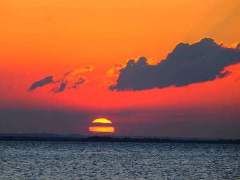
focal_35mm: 376
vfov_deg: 4.0
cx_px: 114
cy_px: 90
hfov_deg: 5.3
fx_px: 2606
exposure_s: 1/320
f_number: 6.7
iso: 400
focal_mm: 230
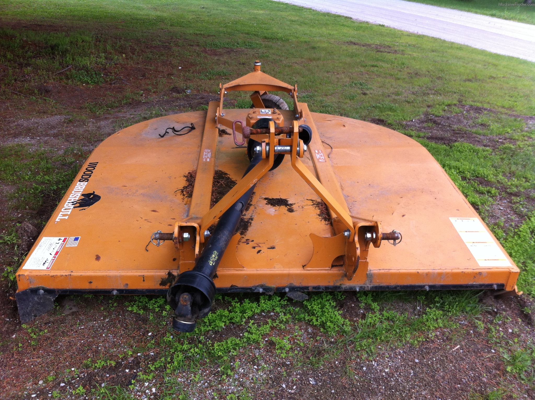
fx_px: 540
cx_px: 268
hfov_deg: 52.7
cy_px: 200
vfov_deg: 40.6
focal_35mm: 35
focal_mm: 3.85
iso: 80
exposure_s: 1/419
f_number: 2.8
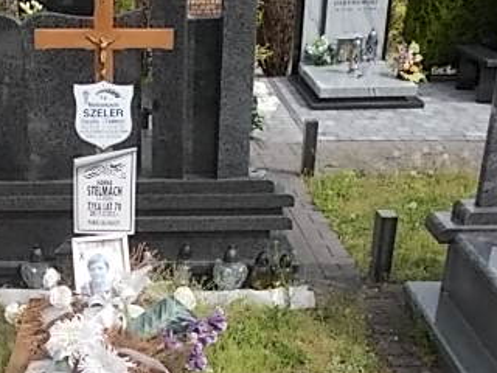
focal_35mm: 56
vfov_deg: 25.5
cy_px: 317
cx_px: 90
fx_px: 804
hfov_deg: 33.2
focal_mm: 4
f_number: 5.4
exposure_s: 1/200
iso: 80
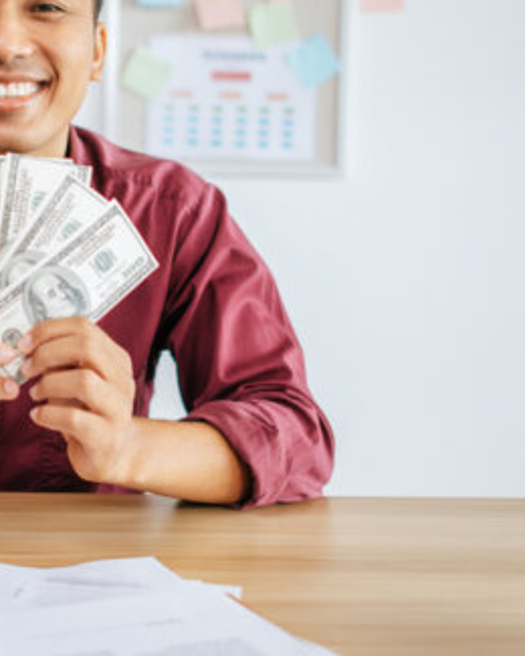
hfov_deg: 23.5
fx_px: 1204
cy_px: 251
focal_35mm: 62
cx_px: -12
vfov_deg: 30.4
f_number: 1.8
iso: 200
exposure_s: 1/200
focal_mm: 28
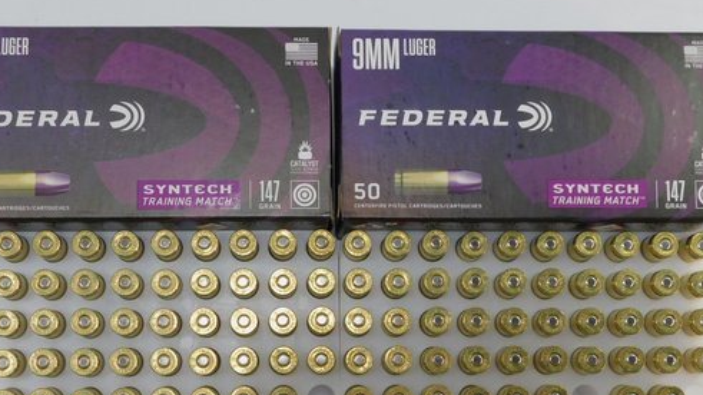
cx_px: 314
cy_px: 317
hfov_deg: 48.3
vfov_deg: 27.7
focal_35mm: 42
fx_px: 783
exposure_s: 1/320
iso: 125
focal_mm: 5.3
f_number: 3.2
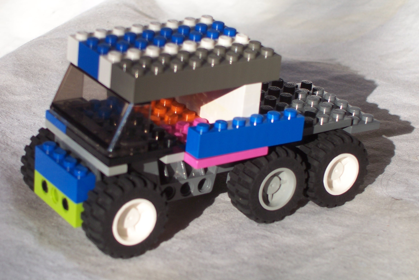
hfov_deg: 19.1
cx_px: 208
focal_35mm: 107
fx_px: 1245
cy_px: 130
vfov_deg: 12.8
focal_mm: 17.5
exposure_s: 1/250
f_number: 4
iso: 80
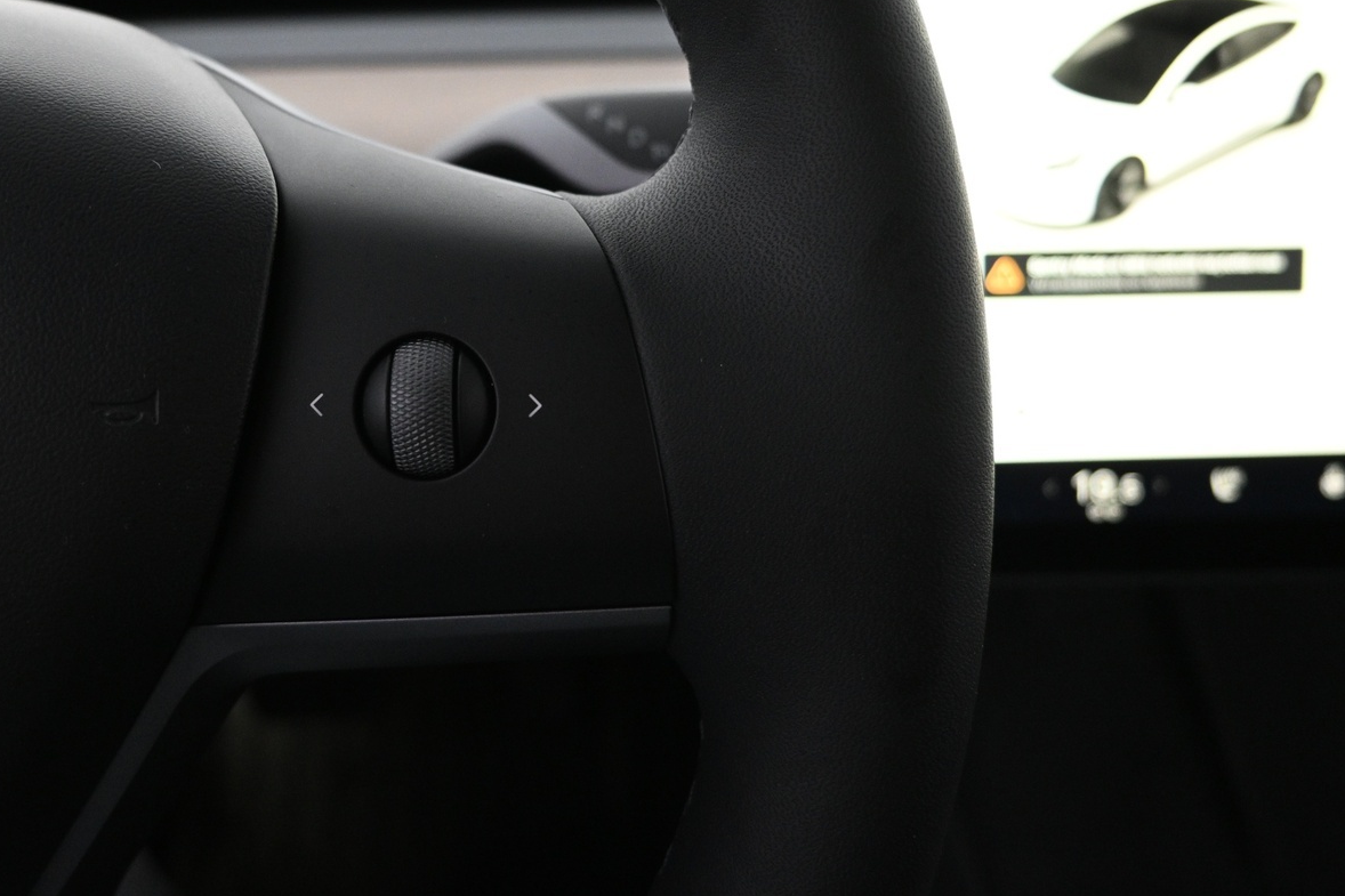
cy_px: 293
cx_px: 512
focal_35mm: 33
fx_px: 1233
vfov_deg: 39.5
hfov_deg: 56.6
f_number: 3.5
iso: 1600
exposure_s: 1/60
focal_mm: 16
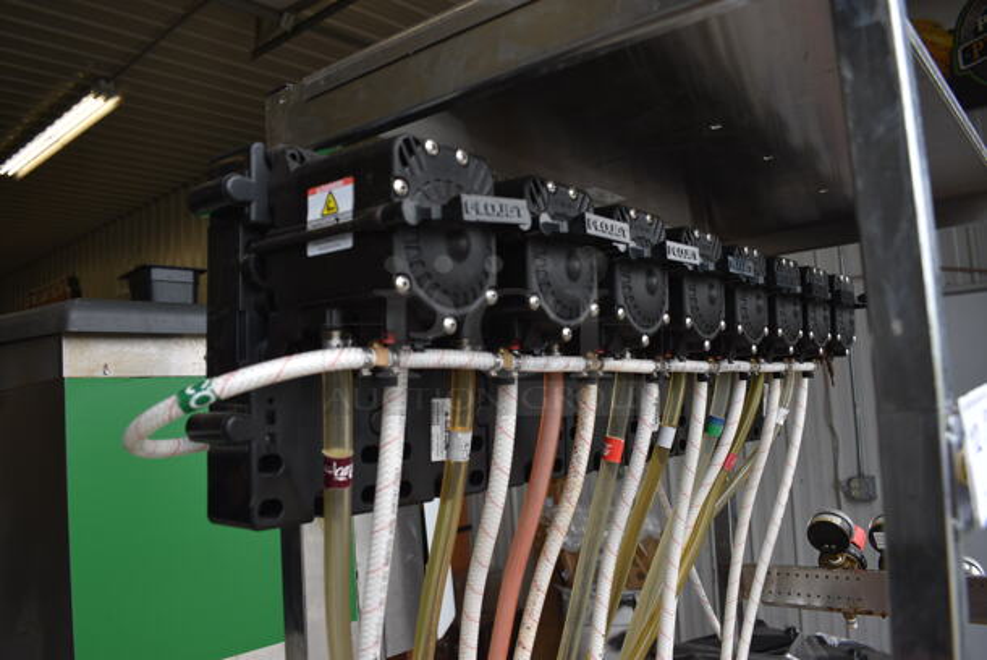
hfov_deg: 67.3
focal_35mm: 27
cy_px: 330
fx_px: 741
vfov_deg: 48.0
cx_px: 494
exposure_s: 1/250
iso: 200
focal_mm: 18
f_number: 6.3
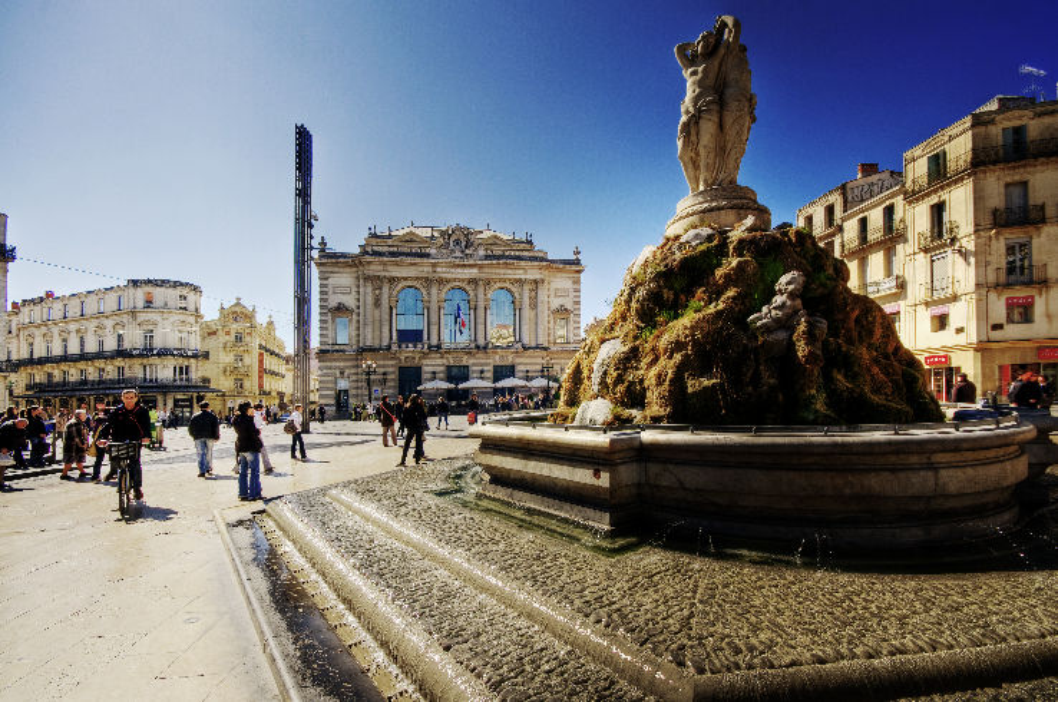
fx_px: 440
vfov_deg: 77.2
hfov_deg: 100.5
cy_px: 351
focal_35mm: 15
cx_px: 529
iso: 200
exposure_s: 1/500
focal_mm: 10
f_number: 8
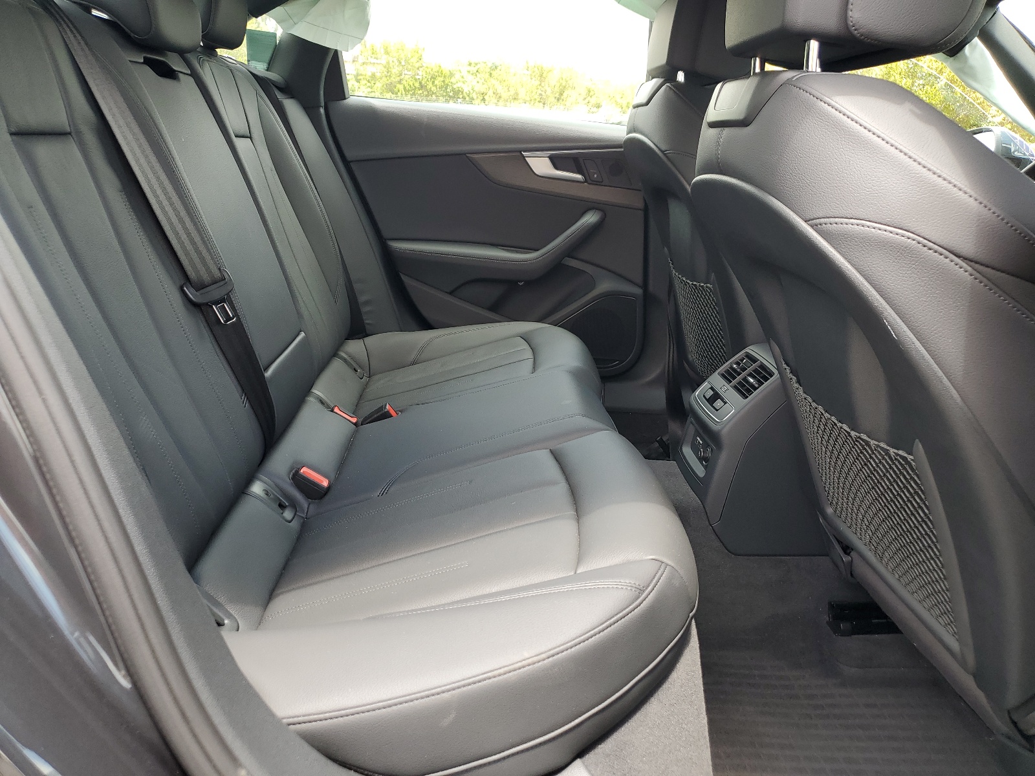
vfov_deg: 53.1
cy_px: 388
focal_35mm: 26
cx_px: 518
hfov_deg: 67.3
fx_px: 777
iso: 50
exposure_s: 1/192
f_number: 1.5
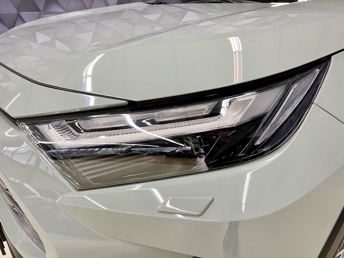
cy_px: 129
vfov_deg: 53.1
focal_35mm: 26
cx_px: 172
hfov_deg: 67.3
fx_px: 258
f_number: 1.5
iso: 160
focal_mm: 5.7
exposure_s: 1/50
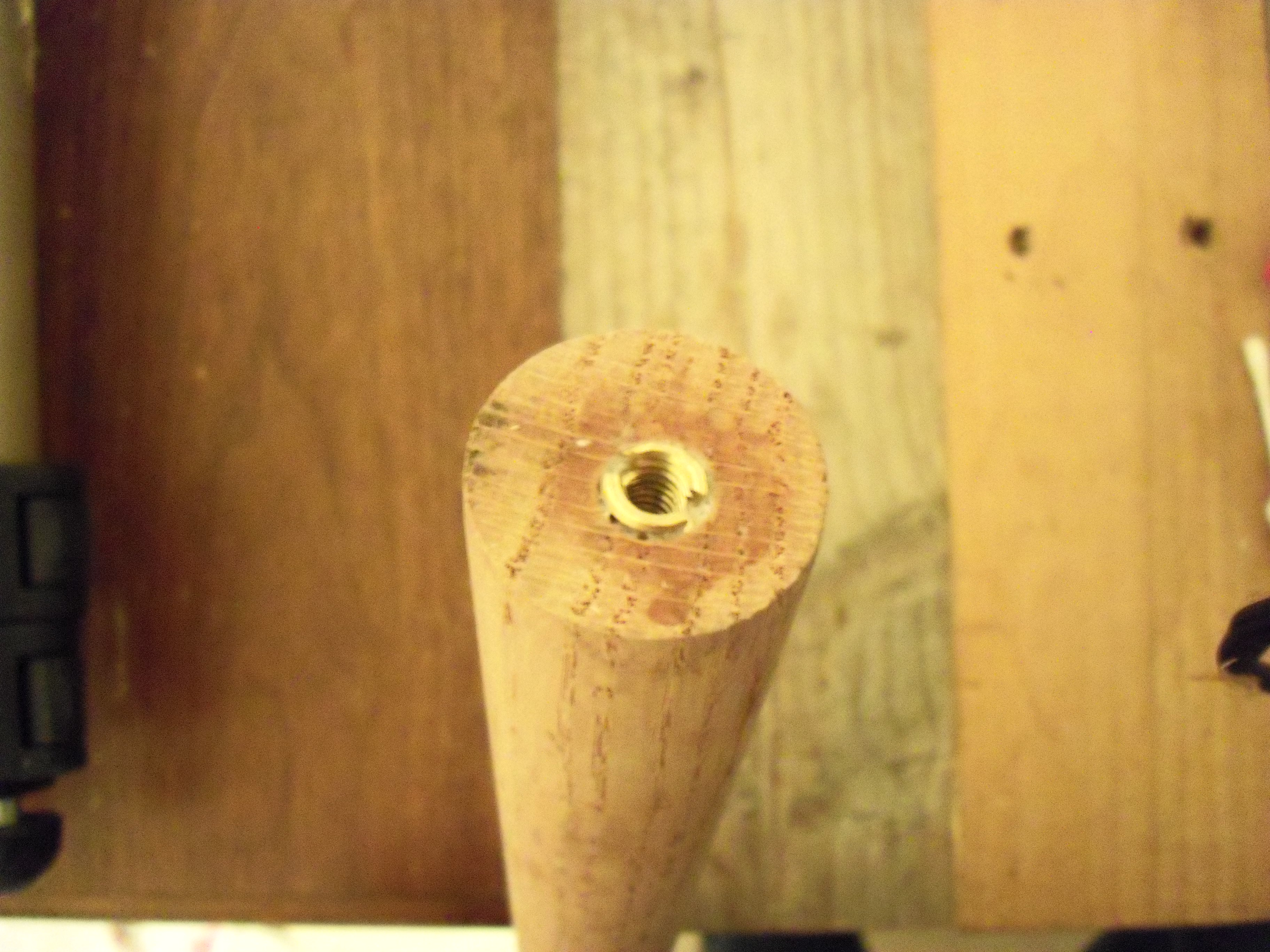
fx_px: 1247
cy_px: 476
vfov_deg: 41.8
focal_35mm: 34
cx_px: 635
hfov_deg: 54.0
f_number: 2.9
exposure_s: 1/5
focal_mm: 5.7
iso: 800
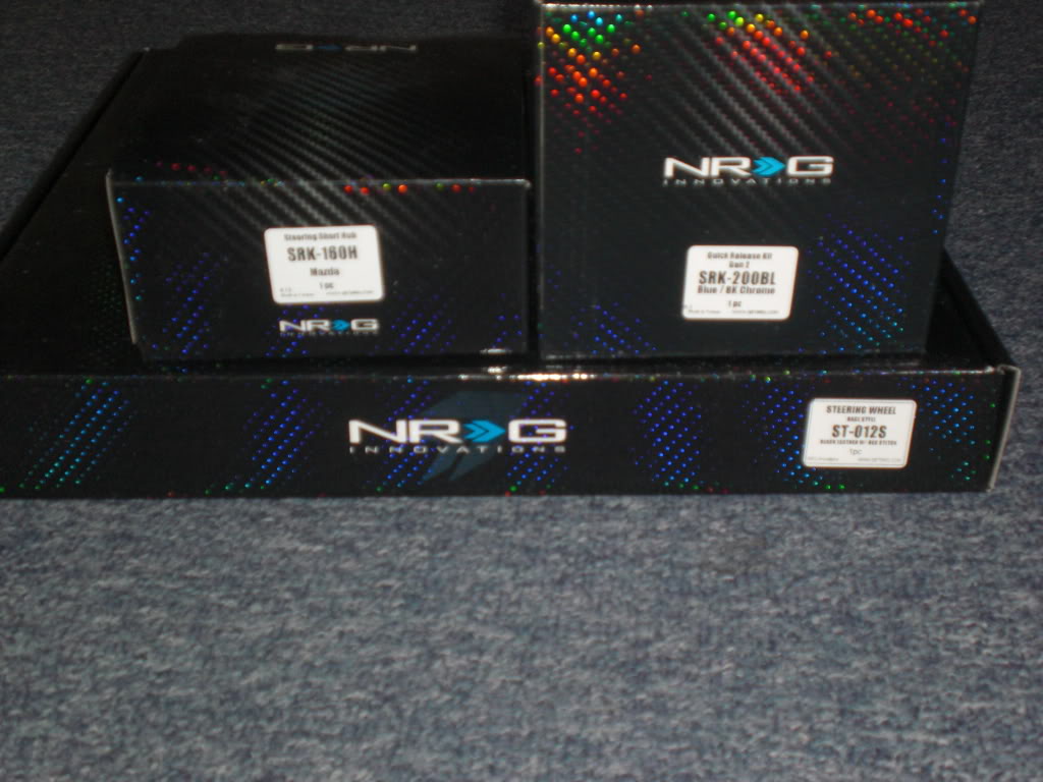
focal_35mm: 51
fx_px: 1537
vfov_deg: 28.6
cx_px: 522
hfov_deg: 37.5
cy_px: 391
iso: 200
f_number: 3.6
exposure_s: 1/60
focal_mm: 8.44
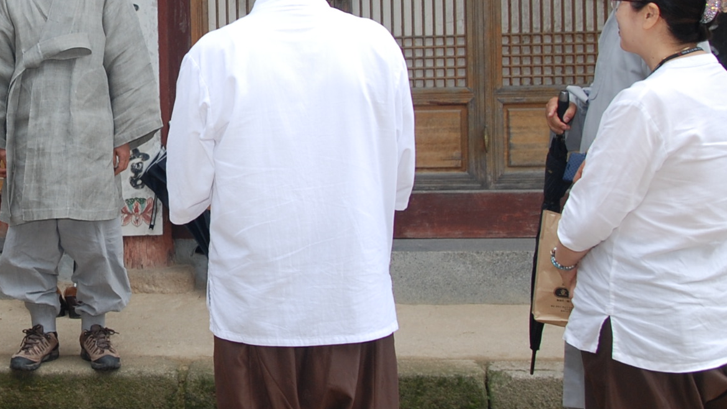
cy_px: 89
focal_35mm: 78
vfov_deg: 15.4
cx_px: 27
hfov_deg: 26.0
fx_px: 1504
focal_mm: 20
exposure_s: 1/125
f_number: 5.6
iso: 180
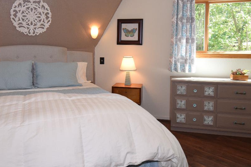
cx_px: 111
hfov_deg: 65.3
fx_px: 195
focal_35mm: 28
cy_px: 64
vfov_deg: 46.0
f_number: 5.6
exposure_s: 1/125
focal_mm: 10
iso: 800
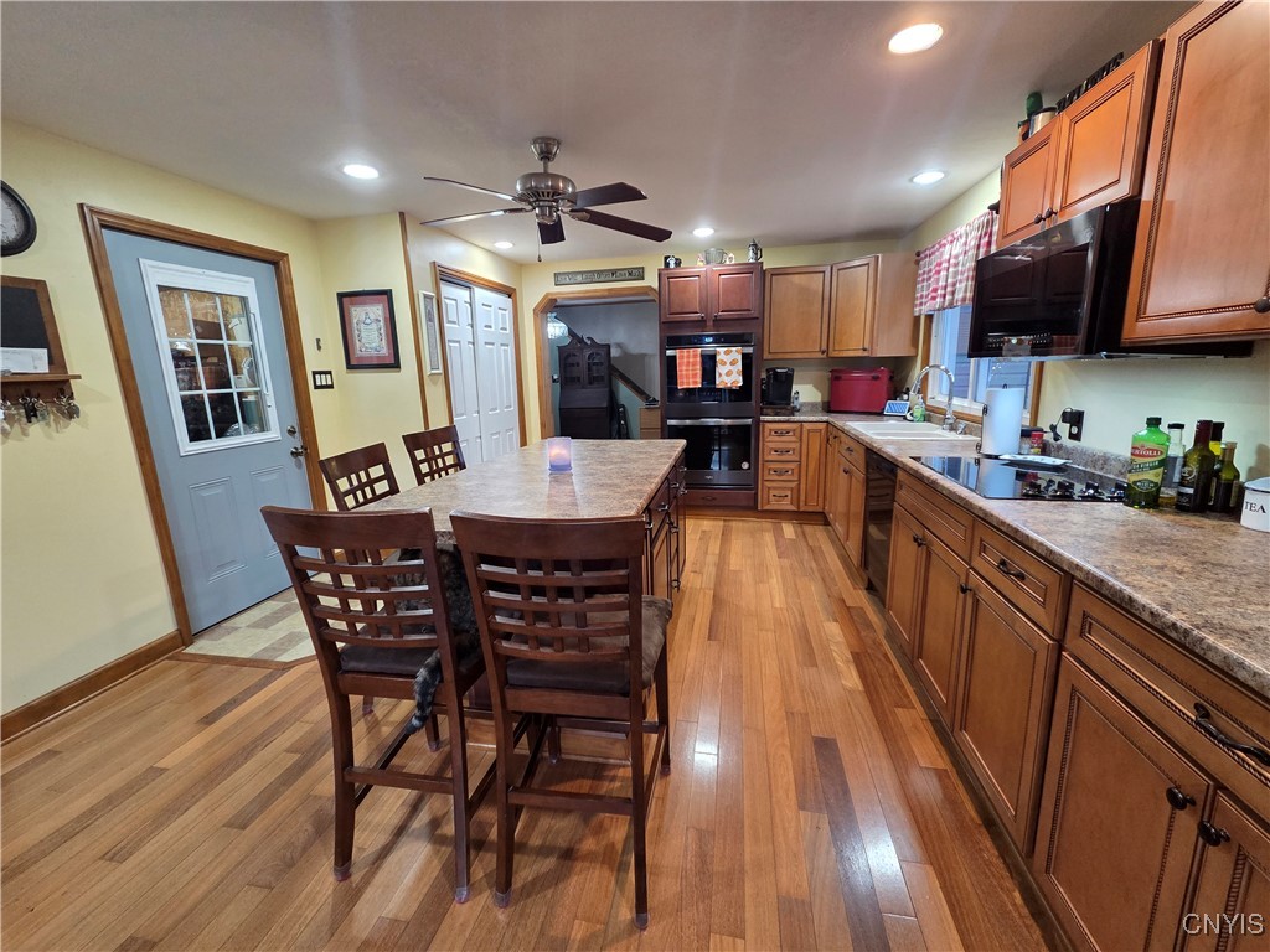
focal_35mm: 13
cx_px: 635
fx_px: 477
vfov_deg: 89.9
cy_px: 476
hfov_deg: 106.2
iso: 400
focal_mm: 2.2
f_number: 2.2
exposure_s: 1/60
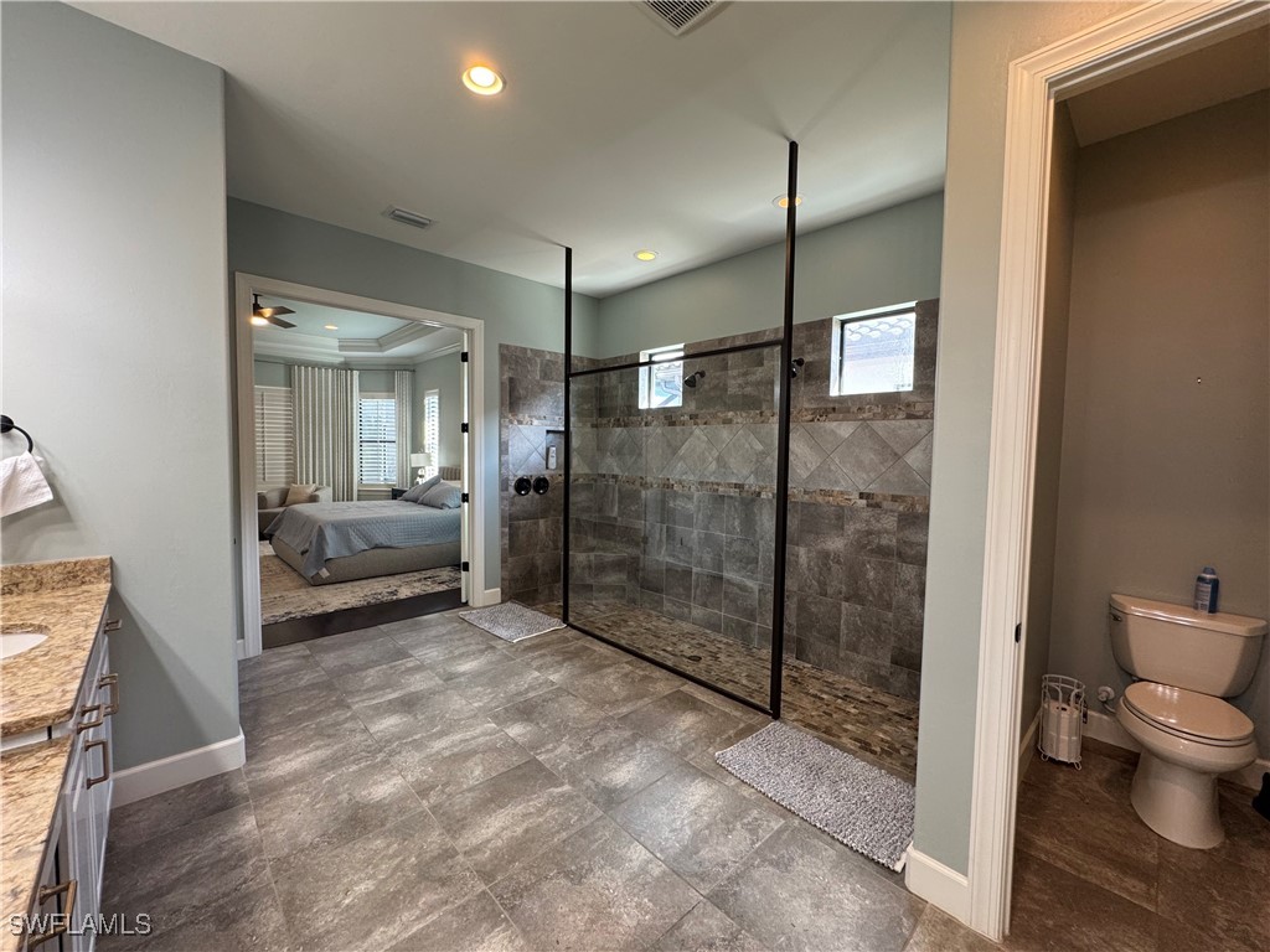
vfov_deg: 85.7
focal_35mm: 14
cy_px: 476
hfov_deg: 102.1
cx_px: 635
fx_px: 514
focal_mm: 2.22
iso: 160
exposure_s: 1/60
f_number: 2.2
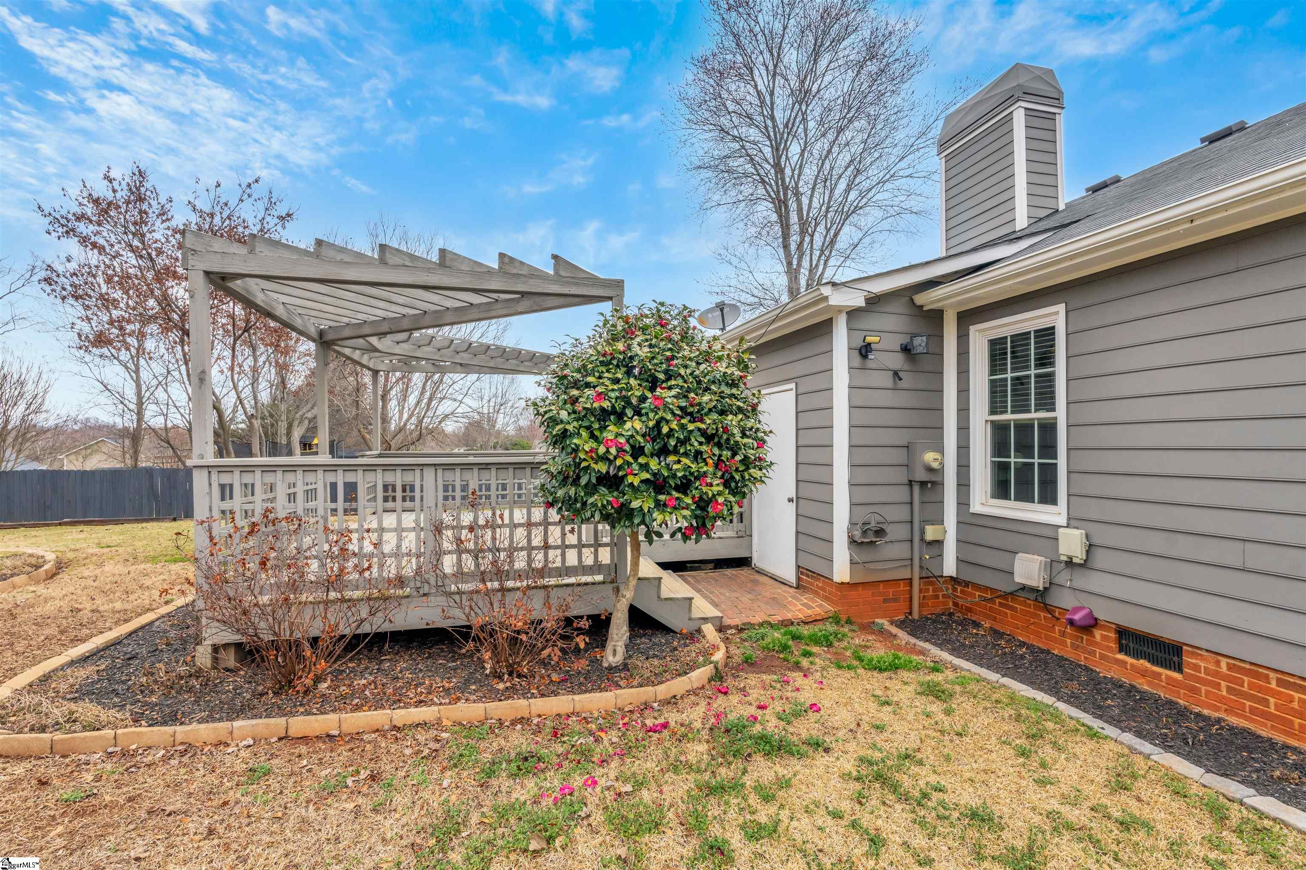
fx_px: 580
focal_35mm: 16
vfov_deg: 73.7
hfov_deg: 96.7
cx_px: 653
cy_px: 435
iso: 320
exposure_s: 1/160
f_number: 9
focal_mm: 16
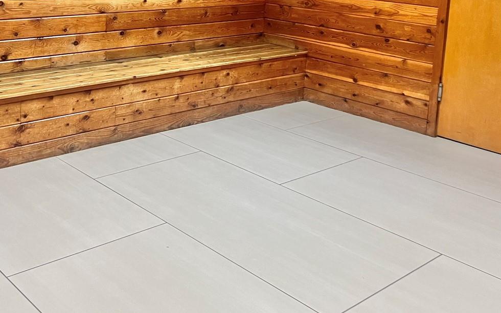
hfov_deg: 44.0
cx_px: 188
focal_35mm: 45
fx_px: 614
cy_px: 18
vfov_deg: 27.3
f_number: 1.5
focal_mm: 5.7
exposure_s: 1/60
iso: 200
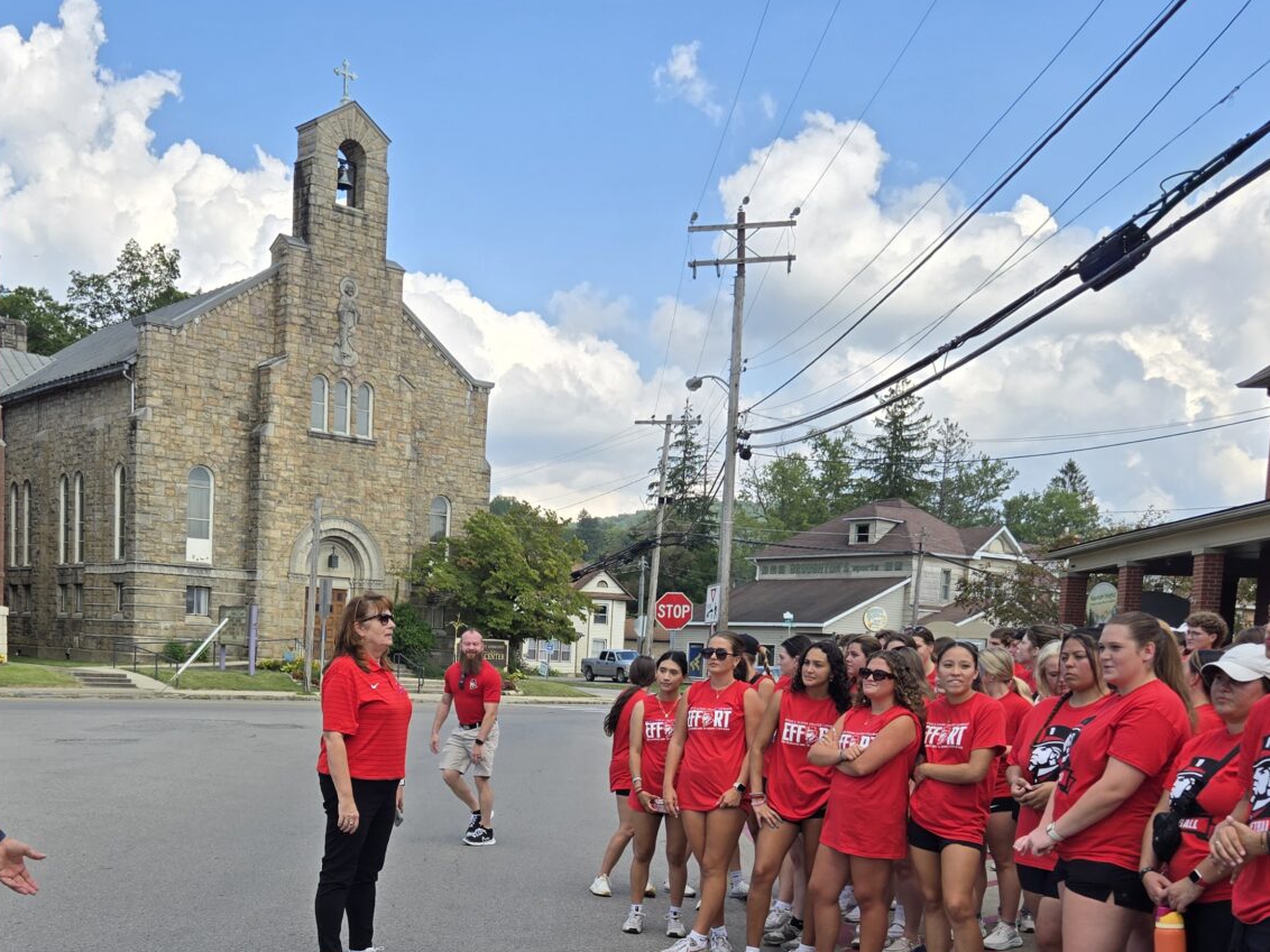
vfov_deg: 35.4
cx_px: 477
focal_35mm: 39
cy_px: 783
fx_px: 1431
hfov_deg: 47.4
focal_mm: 5.4
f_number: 1.8
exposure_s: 1/1406
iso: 25
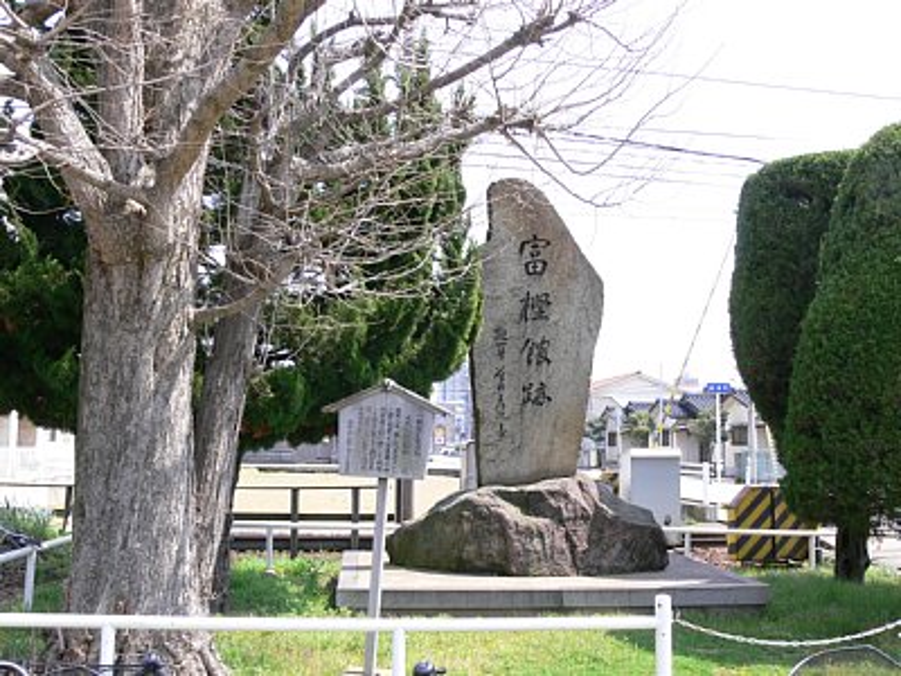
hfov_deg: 52.6
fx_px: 911
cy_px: 338
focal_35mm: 35
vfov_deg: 40.7
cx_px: 450
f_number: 5
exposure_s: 1/100
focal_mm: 7.4
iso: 80
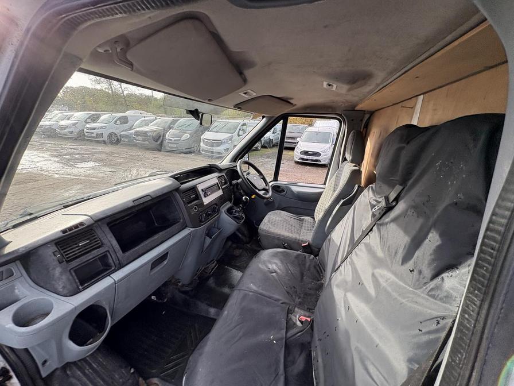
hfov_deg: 102.1
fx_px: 208
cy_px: 193
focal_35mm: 14
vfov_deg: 85.7
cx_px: 257
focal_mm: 2.22
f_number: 2.2
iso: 64
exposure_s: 1/208
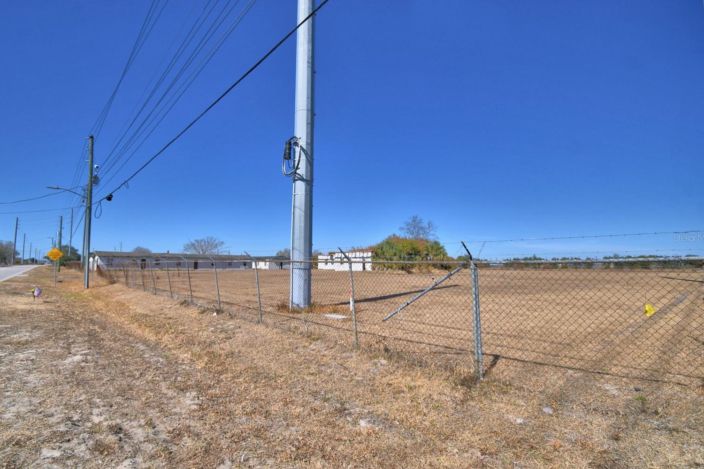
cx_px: 340
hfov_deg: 96.7
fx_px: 313
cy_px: 238
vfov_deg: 73.7
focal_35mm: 16
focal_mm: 10
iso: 100
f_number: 4.5
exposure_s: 1/2000
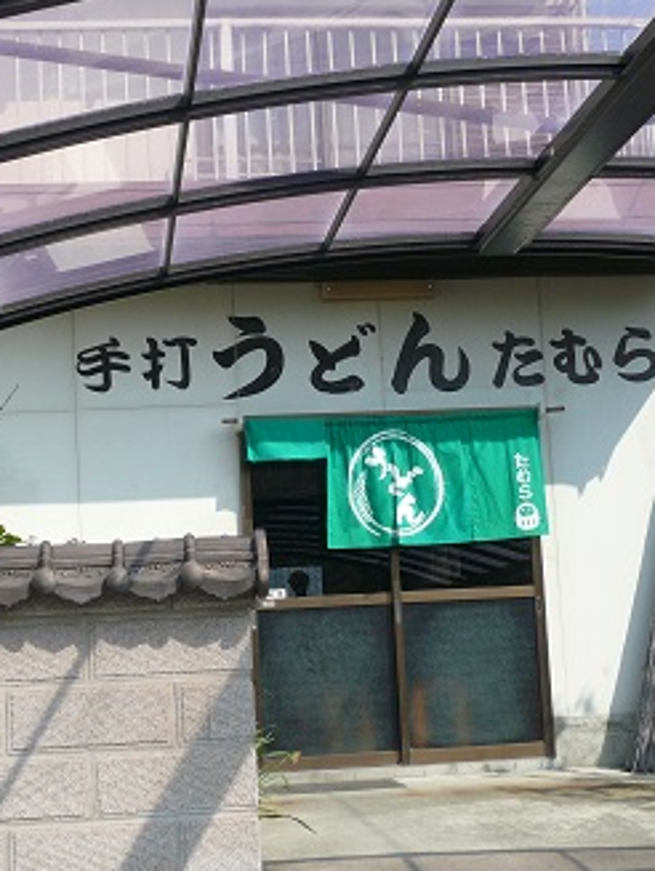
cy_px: 455
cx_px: 318
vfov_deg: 28.1
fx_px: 1737
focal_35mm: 69
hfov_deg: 21.3
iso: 100
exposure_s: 1/125
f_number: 10
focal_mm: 8.1
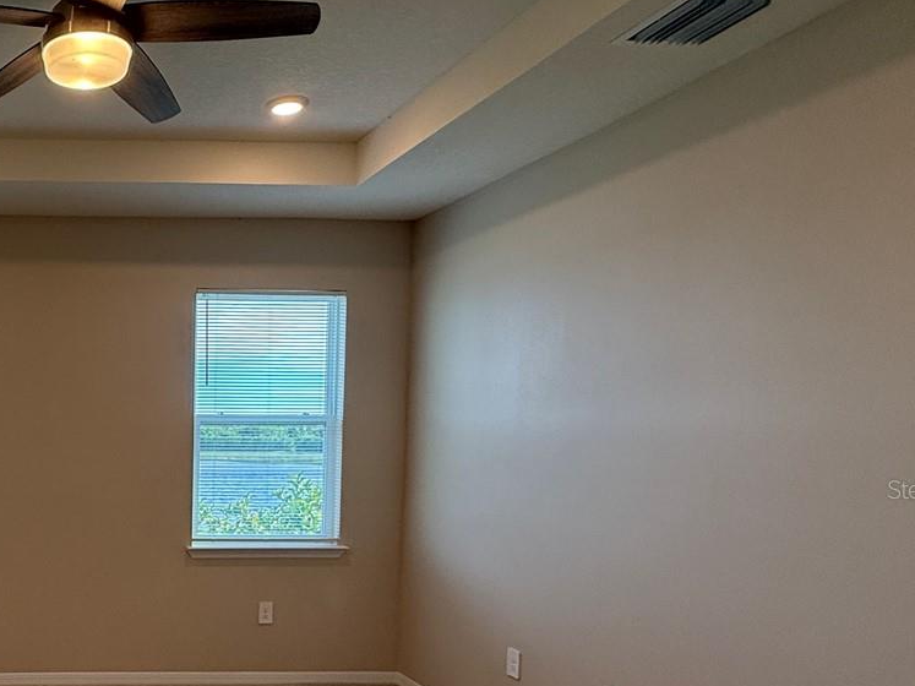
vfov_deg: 45.6
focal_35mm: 30
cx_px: 23
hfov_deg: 50.0
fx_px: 793
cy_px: 489
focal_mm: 2.22
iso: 80
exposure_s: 1/120
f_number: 2.2
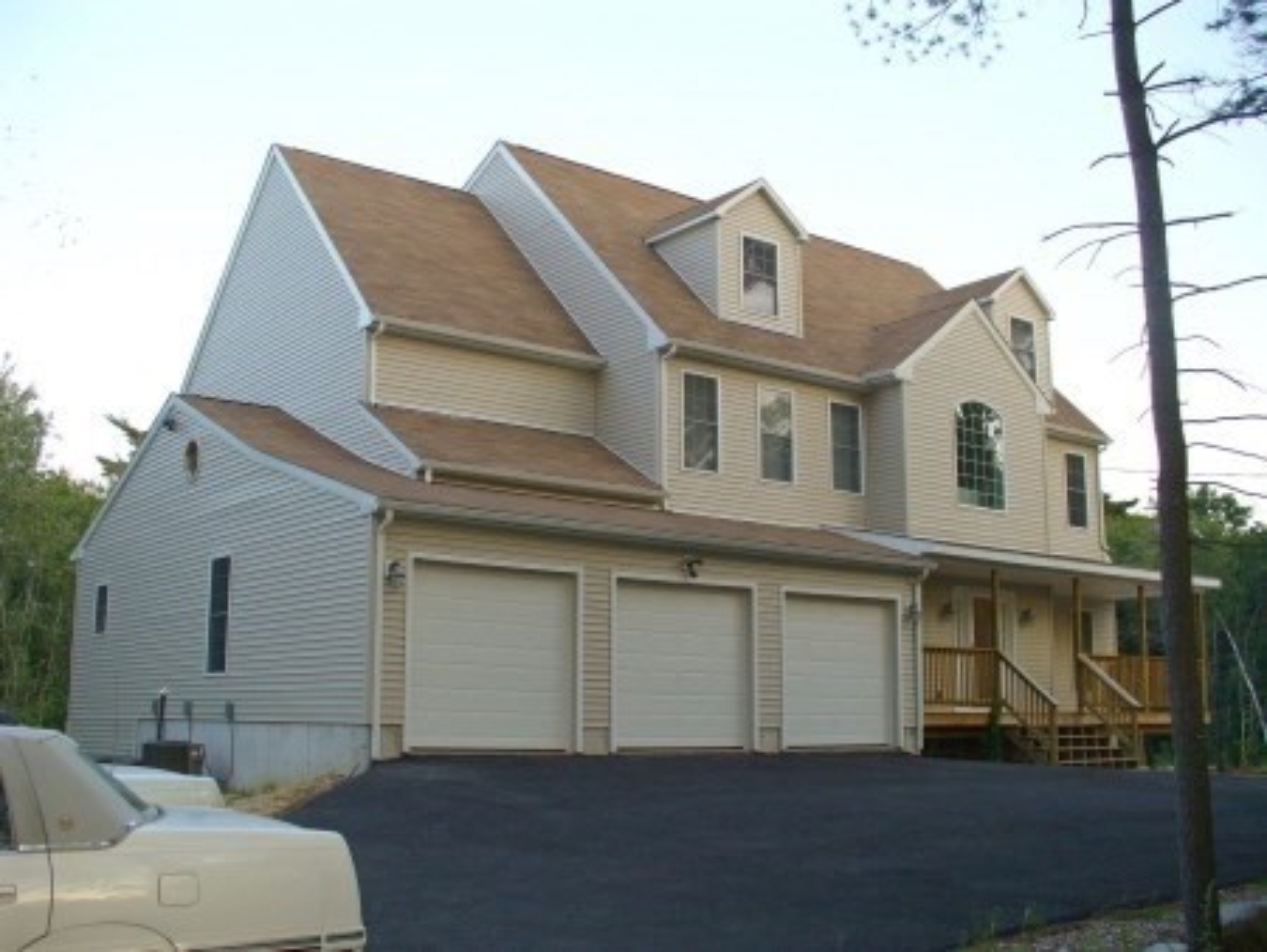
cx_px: 634
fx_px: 1355
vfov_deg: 38.7
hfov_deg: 50.1
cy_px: 476
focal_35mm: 37
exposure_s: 1/100
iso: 80
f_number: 2.8
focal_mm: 6.1
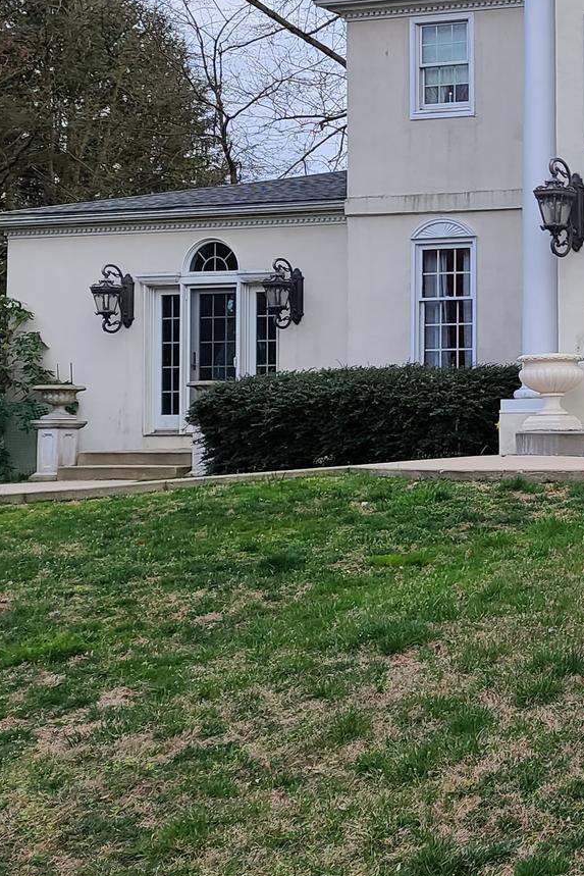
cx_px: 957
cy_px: 366
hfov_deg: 18.5
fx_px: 1508
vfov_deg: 32.3
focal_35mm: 62
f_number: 1.8
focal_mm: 7
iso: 64
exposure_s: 1/120
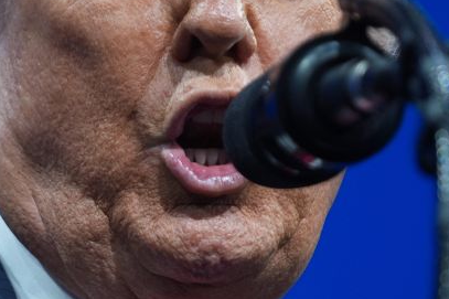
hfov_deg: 2.4
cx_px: 28
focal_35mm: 854
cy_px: 141
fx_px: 10646
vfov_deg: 1.6
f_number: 4
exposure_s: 1/200
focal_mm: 280
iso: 800
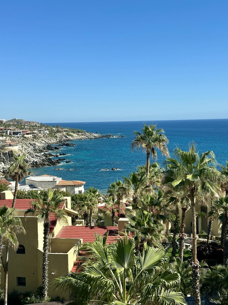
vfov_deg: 39.7
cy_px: 152
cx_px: 114
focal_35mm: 48
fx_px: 422
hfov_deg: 30.3
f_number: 1.78
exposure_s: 1/4566
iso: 64
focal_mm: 6.86
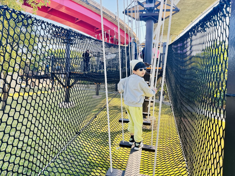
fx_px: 163
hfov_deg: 71.6
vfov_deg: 56.8
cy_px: 88
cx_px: 118
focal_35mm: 24
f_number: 1.78
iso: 80
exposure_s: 1/312
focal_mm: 6.76
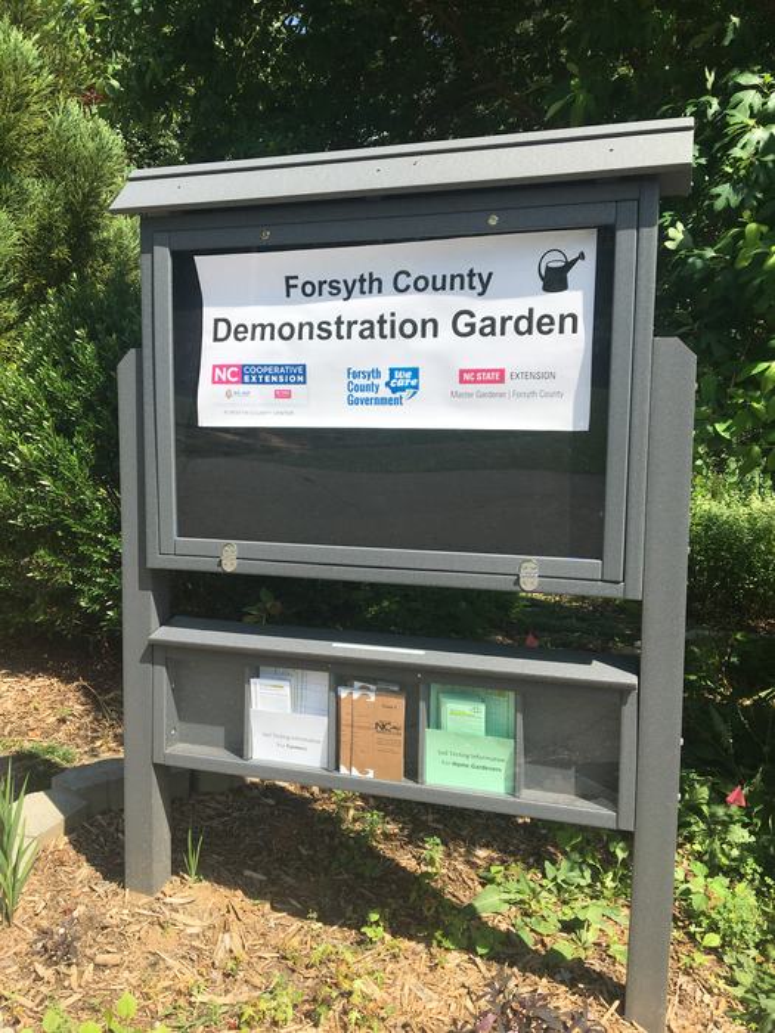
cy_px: 516
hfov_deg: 48.2
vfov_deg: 61.7
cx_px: 388
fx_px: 866
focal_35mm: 29
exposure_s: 1/1425
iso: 25
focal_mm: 4.15
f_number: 2.2
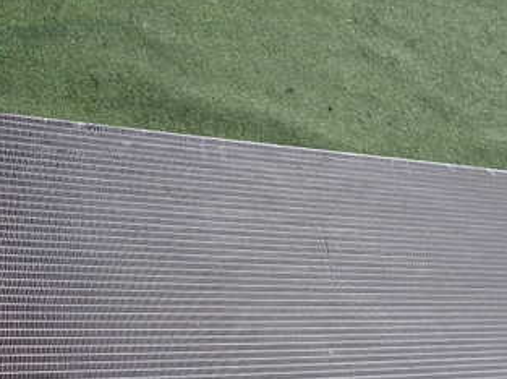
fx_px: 702
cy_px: 319
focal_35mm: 48
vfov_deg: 29.3
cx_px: 245
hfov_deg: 39.7
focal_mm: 4.5
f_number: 2
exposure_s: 1/125
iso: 200
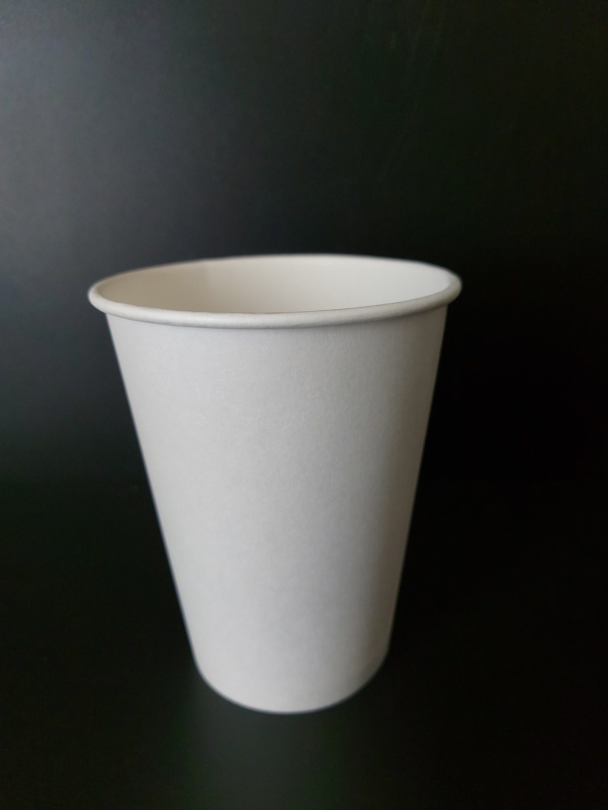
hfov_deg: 56.8
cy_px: 405
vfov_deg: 71.6
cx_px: 304
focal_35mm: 24
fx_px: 562
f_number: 1.8
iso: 160
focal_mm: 5.23
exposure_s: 1/50
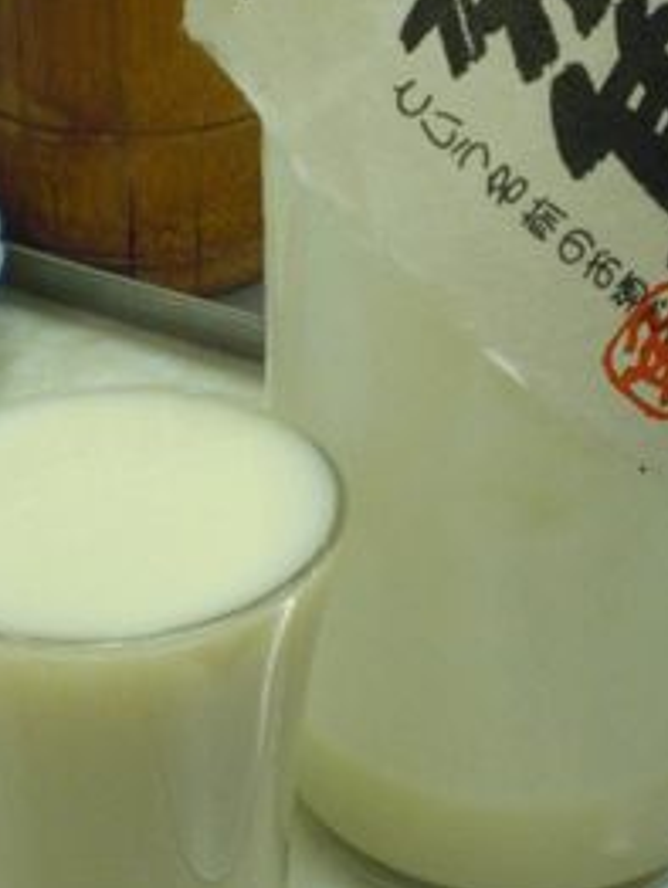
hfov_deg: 19.7
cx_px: 373
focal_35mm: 75
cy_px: 295
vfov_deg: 25.8
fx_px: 1927
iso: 400
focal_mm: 6.3
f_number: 3.1
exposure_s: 1/60
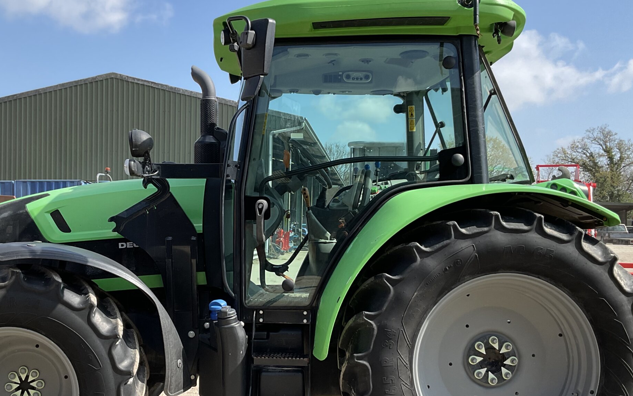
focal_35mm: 43
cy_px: 250
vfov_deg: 29.7
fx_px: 742
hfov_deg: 46.1
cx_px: 281
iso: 16
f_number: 1.8
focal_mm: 3
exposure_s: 1/1055
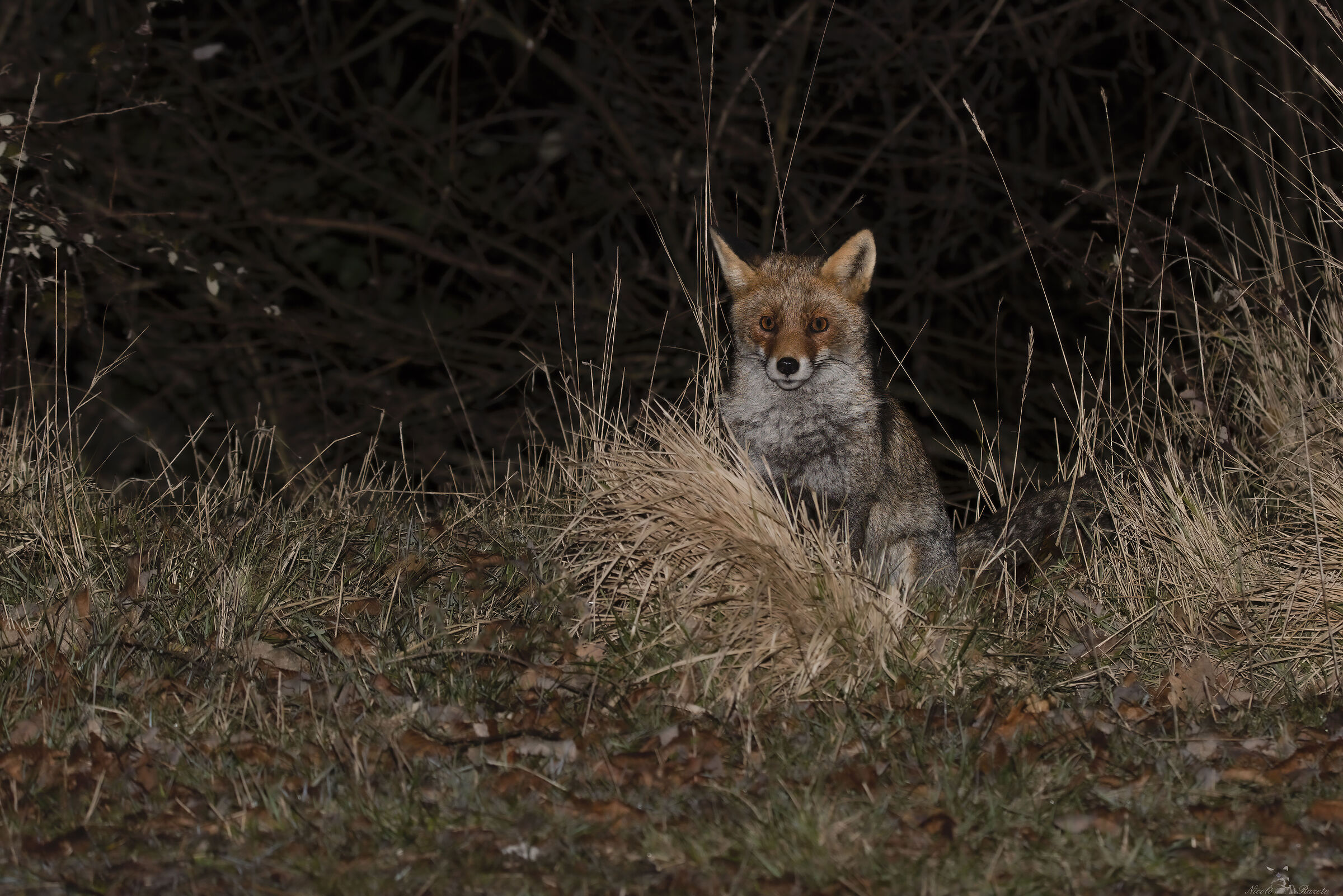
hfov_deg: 13.7
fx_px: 5598
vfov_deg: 9.2
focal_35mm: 150
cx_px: 672
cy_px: 448
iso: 640
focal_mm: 150
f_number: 8
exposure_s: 1/250
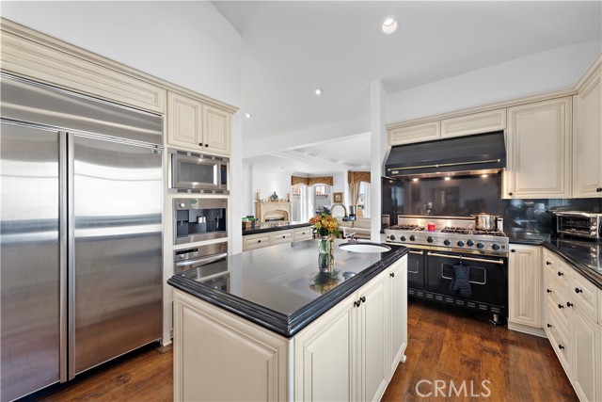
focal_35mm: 14
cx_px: 301
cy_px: 201
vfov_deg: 81.2
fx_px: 234
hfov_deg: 104.2
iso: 125
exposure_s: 1/80
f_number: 7.1
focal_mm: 14
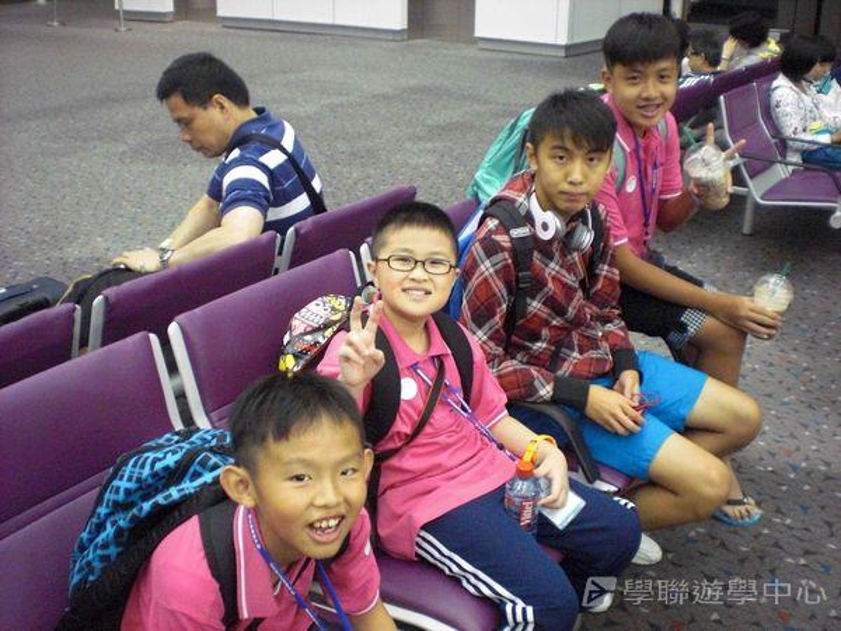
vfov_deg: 37.7
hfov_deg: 49.0
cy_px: 316
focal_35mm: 38
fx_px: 923
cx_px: 420
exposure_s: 1/13
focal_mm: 6.3
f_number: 3.1
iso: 800
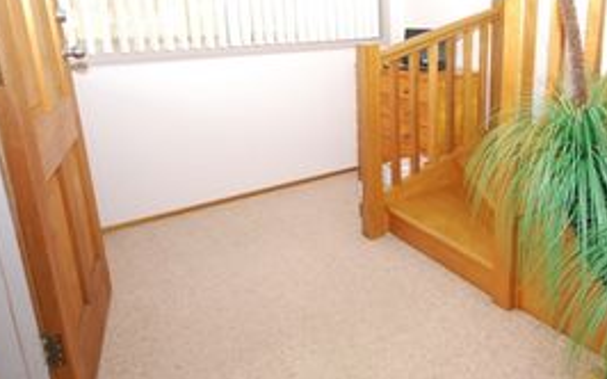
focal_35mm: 27
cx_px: 397
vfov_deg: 45.1
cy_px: 118
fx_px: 446
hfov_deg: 66.8
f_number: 4
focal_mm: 10
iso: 800
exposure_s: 1/60
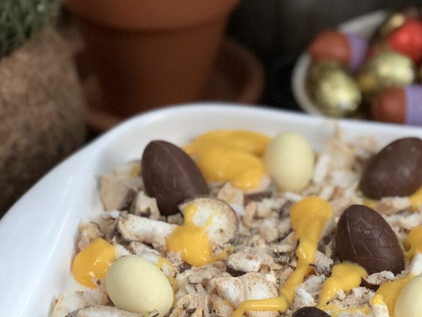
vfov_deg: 12.7
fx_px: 1415
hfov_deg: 16.8
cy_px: 280
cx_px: 357
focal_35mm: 116
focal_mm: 6.6
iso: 400
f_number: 2.8
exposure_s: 1/50
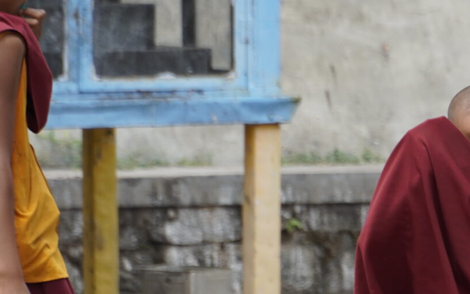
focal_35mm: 651
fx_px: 8336
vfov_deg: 2.0
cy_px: 417
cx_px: 563
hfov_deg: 3.2
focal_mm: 135
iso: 100
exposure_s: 1/250
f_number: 5.6
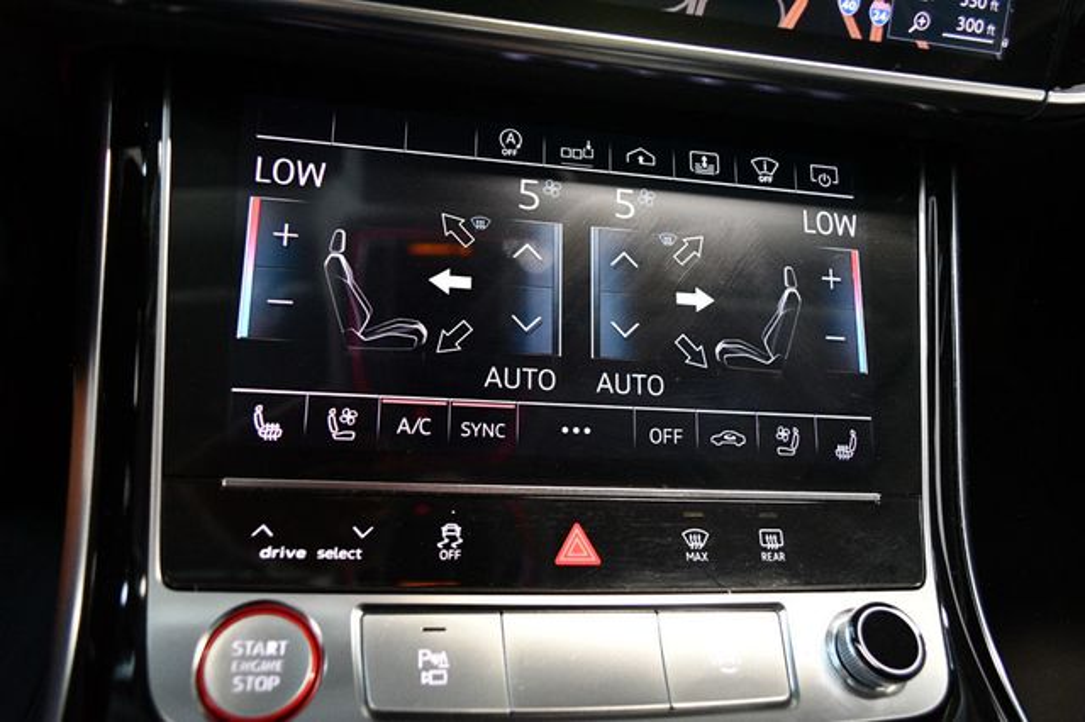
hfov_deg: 67.4
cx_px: 542
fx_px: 813
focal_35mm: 27
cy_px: 361
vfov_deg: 47.9
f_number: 3.5
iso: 3600
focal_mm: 18
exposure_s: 1/60
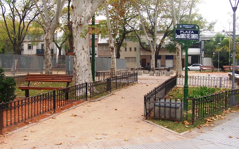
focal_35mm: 41
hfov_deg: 48.2
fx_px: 267
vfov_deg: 31.2
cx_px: 119
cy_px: 61
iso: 80
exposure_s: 1/80
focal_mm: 6.3
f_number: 4.5
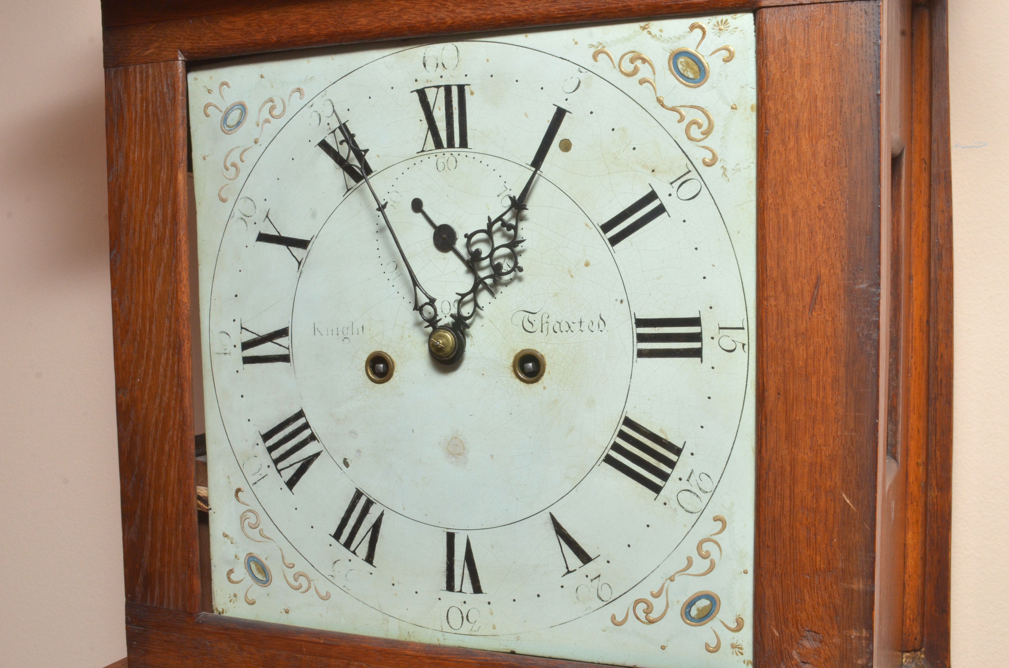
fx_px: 1175
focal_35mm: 42
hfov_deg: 46.5
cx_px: 504
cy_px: 334
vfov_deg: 31.8
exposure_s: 1/125
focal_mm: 28
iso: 800
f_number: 20
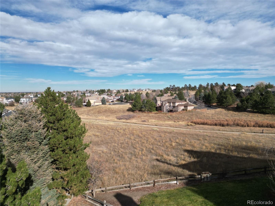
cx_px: 138
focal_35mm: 24
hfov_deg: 71.6
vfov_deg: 56.8
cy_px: 103
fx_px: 191
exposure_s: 1/3200
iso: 100
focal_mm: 6.72
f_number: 1.7
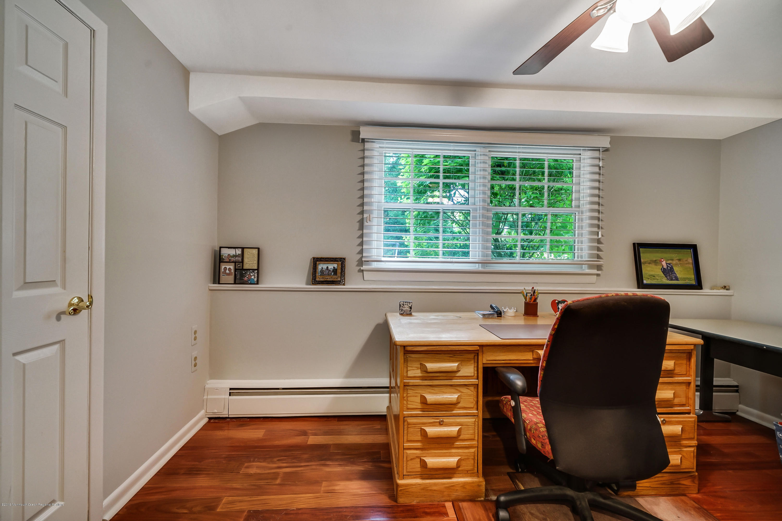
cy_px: 260
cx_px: 391
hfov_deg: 100.4
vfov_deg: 77.3
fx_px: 326
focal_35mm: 15
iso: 400
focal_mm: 15
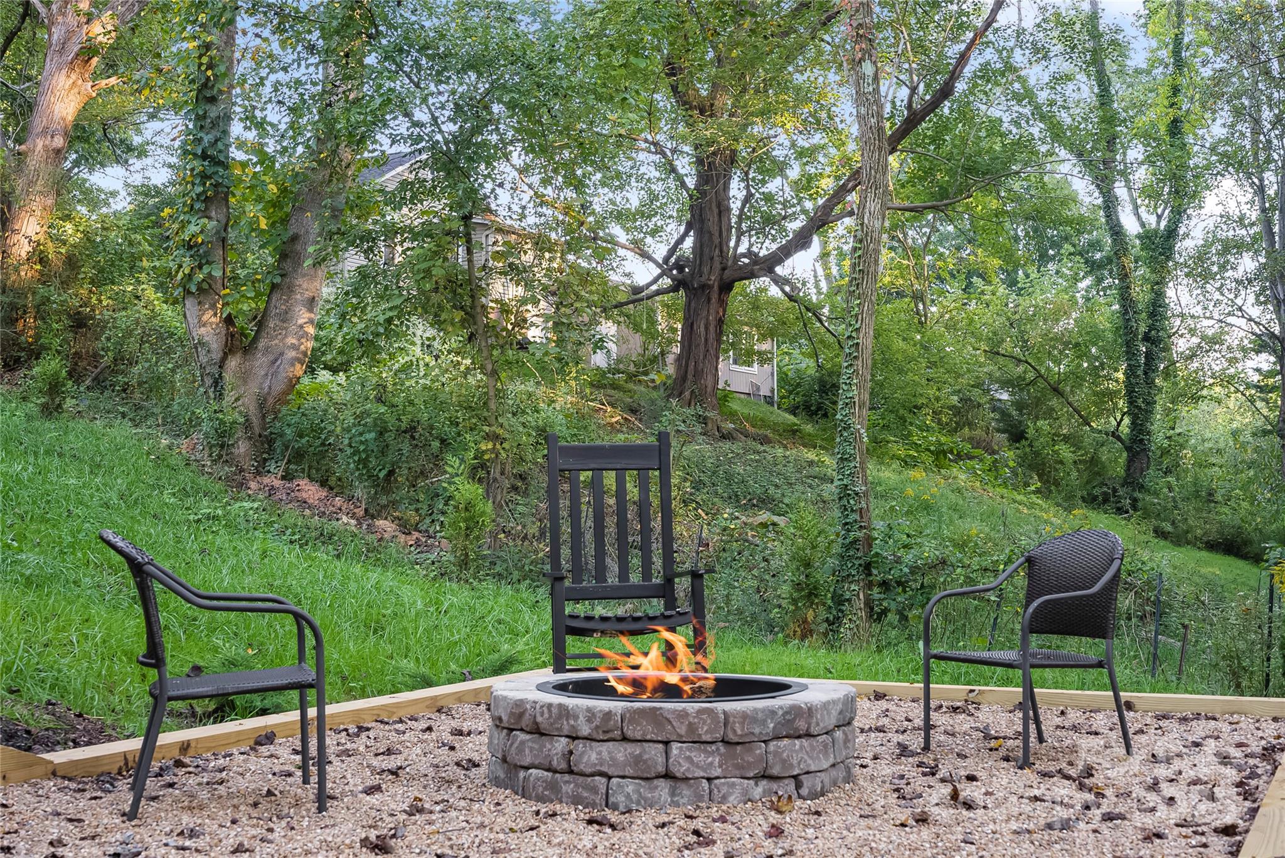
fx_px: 1678
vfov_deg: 28.7
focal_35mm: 47
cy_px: 429
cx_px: 642
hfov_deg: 41.9
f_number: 8
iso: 640
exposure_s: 1/30
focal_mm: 47
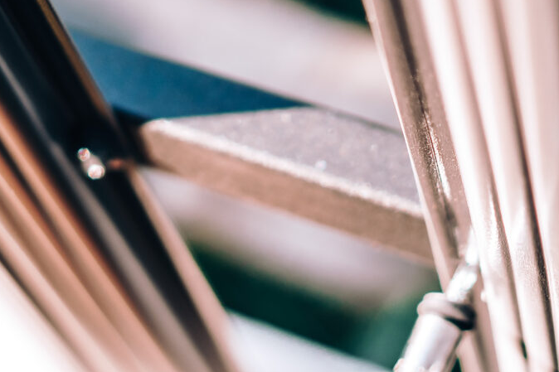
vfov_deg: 10.3
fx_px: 2065
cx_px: 306
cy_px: 326
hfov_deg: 15.4
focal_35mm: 133
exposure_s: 1/2000
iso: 250
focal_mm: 35
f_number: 1.7
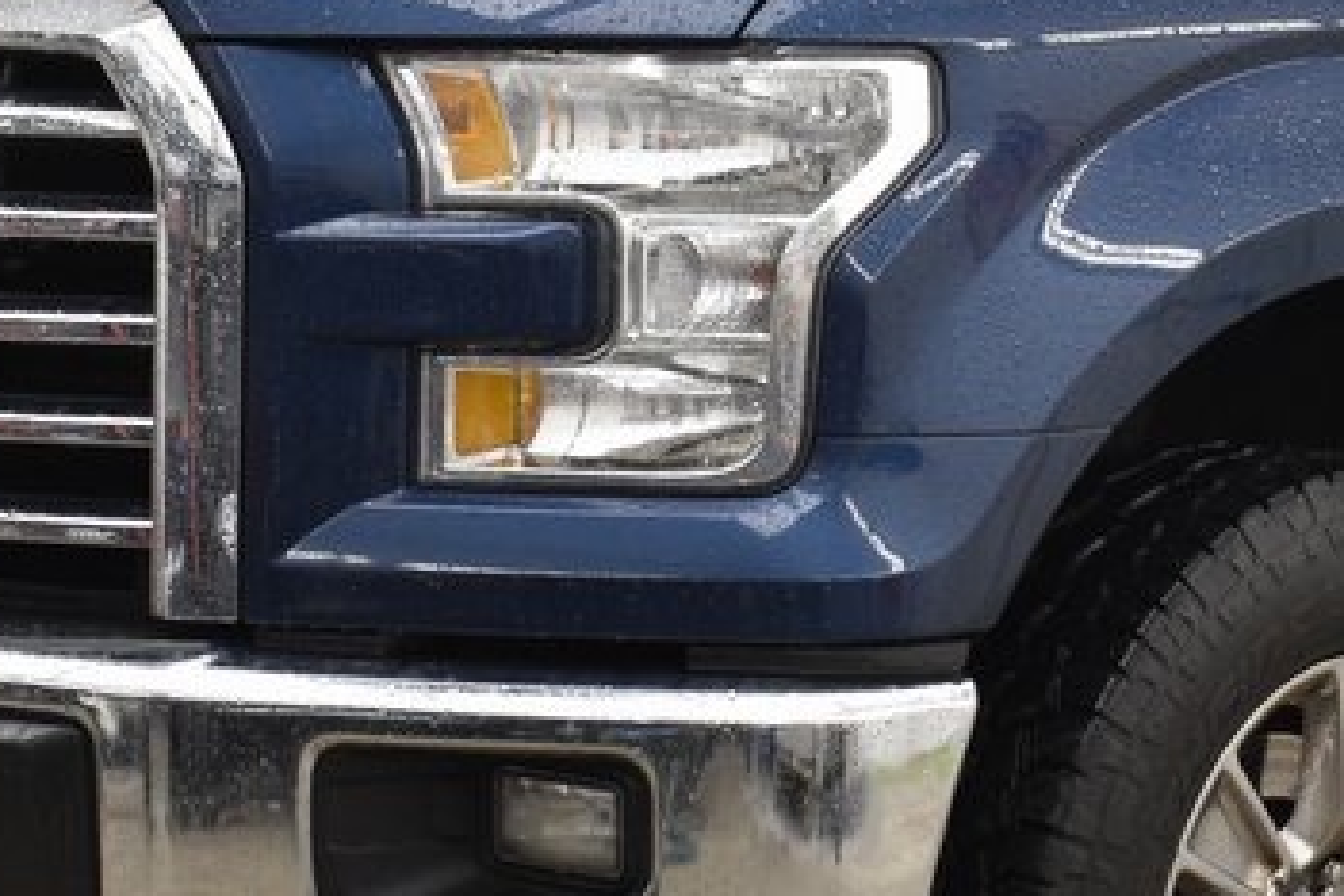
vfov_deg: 13.0
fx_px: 3920
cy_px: 396
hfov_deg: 19.2
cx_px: 1107
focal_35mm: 105
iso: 400
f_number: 5
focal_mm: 24
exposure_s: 1/100
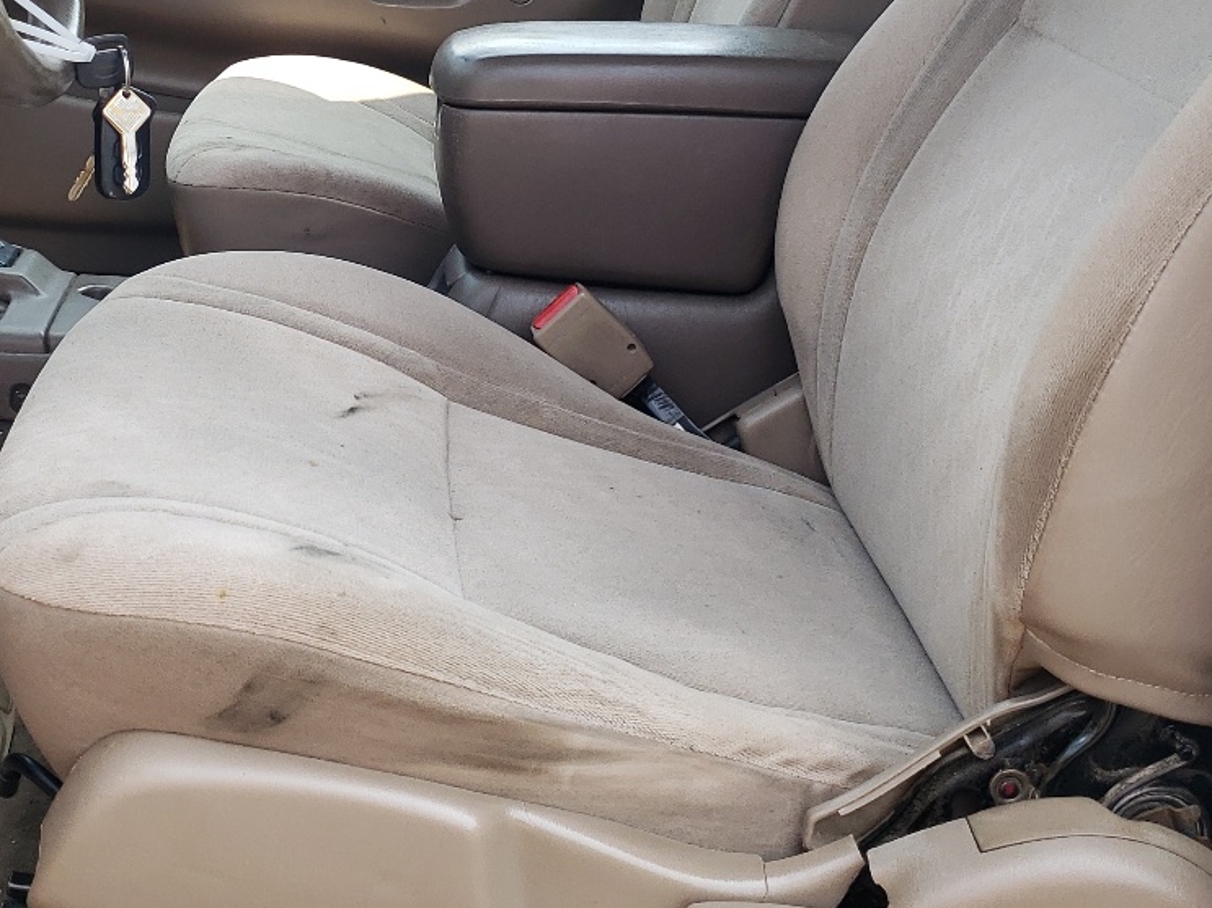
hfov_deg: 33.6
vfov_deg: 25.7
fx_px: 1960
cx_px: 299
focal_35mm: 56
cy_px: 199
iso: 50
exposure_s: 1/417
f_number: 1.5
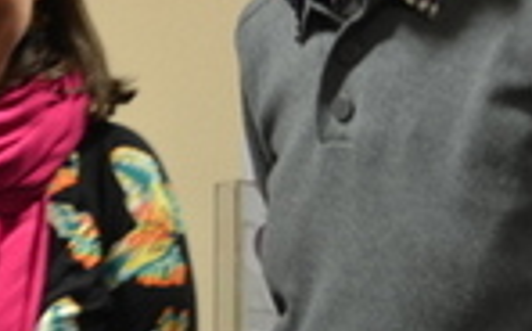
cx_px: -277
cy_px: -54
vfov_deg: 7.8
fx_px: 2418
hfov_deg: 12.0
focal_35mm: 167
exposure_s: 1/4
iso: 100
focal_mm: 32
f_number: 4.8
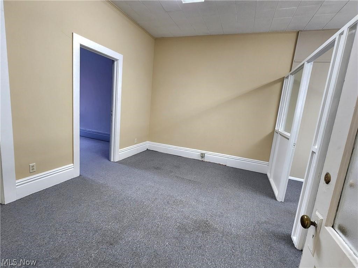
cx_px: 179
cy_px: 134
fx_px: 134
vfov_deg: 89.9
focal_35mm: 13
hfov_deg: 106.2
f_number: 2.2
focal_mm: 2.2
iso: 400
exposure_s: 1/60.2
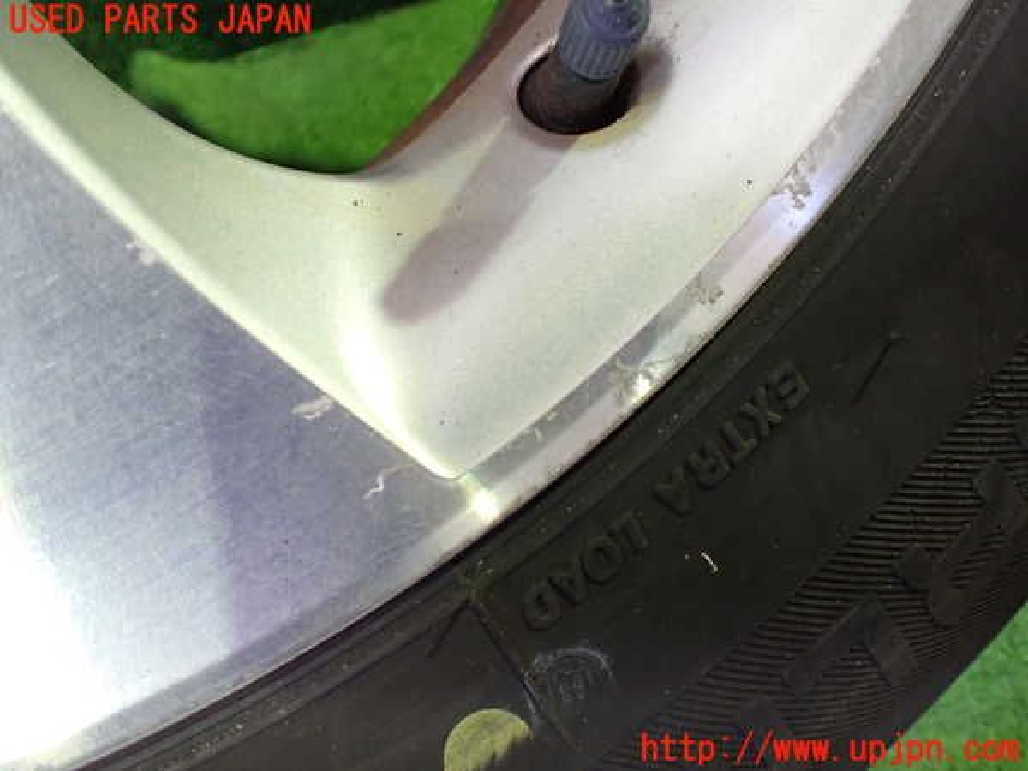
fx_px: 891
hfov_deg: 60.0
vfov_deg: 46.8
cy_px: 386
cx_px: 514
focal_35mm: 30
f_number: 2.3
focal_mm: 5.4
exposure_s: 1/60
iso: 800
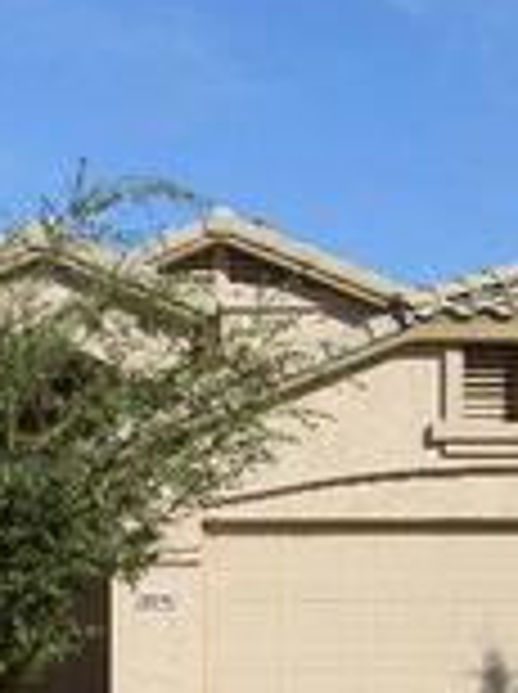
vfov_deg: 18.5
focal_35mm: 106
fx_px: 2121
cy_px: 490
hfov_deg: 13.9
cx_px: 252
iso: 112
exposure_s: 1/388
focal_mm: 8.6
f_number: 7.8
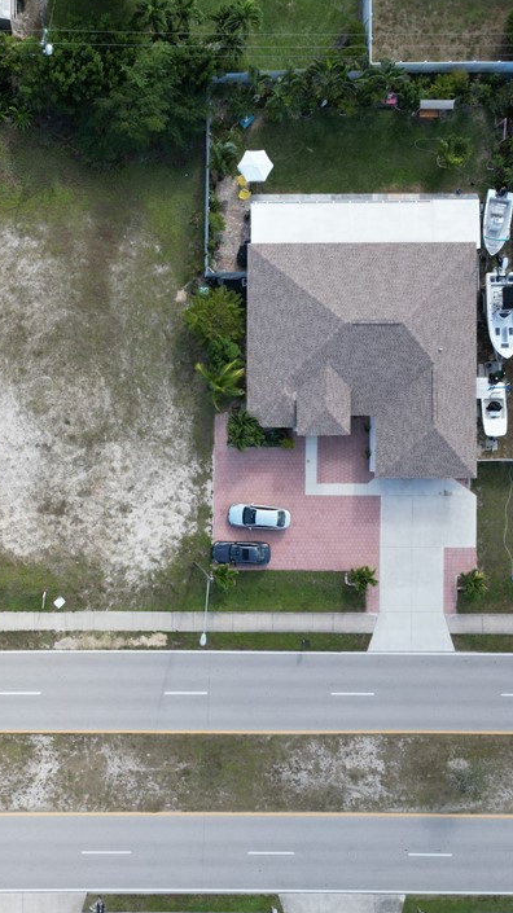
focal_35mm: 38
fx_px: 920
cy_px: 458
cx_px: 88
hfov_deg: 30.3
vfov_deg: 52.8
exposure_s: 1/1000
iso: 120
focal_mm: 6.72
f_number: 1.7
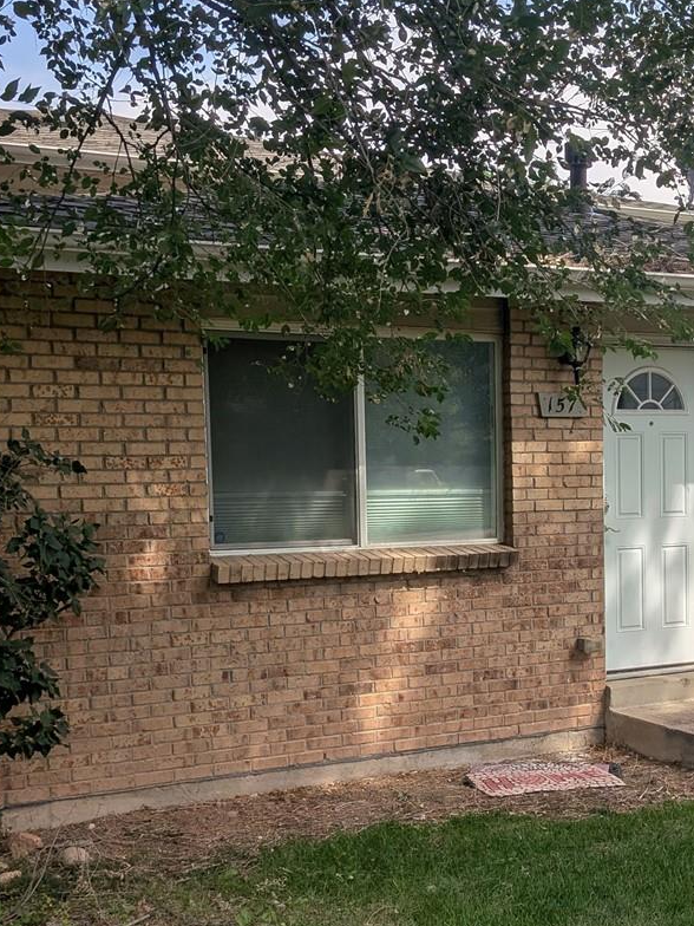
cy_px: 565
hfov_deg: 29.6
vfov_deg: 38.7
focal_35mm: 49
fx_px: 1310
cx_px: 437
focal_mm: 4.53
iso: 41
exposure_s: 1/1361
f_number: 1.7
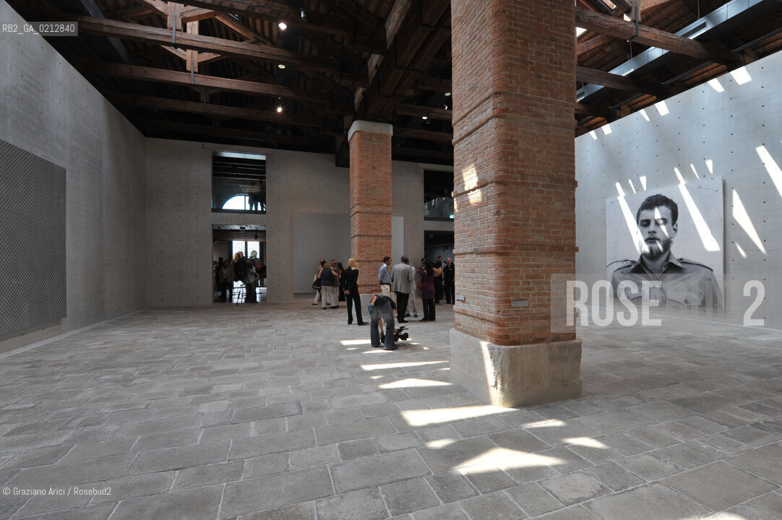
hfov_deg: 96.8
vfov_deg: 73.7
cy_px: 260
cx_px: 391
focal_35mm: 16
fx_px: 347
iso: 800
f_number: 9
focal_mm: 16
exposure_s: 1/125
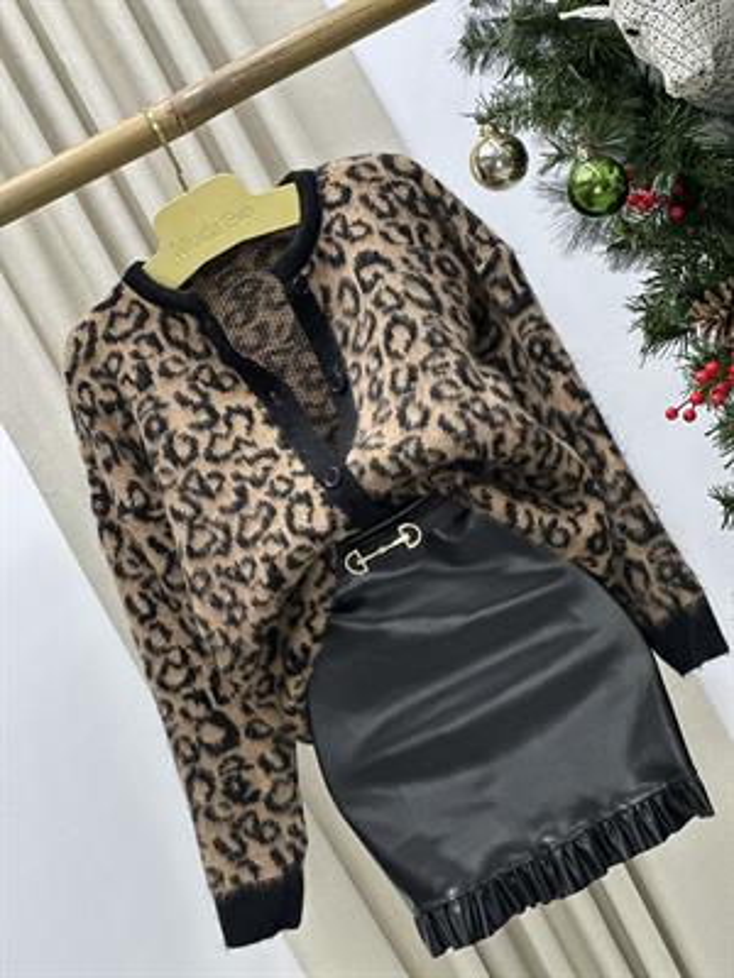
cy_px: 489
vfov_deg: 25.3
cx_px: 367
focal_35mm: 77
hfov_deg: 19.1
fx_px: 2177
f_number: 2.8
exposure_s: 1/100
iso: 250
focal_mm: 9
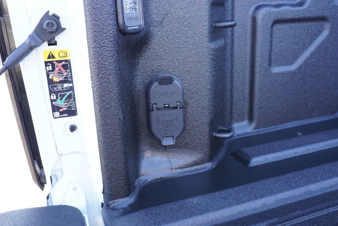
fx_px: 310
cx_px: 169
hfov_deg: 57.2
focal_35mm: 33
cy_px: 113
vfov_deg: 40.0
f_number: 4
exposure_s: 1/60
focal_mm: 22
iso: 250
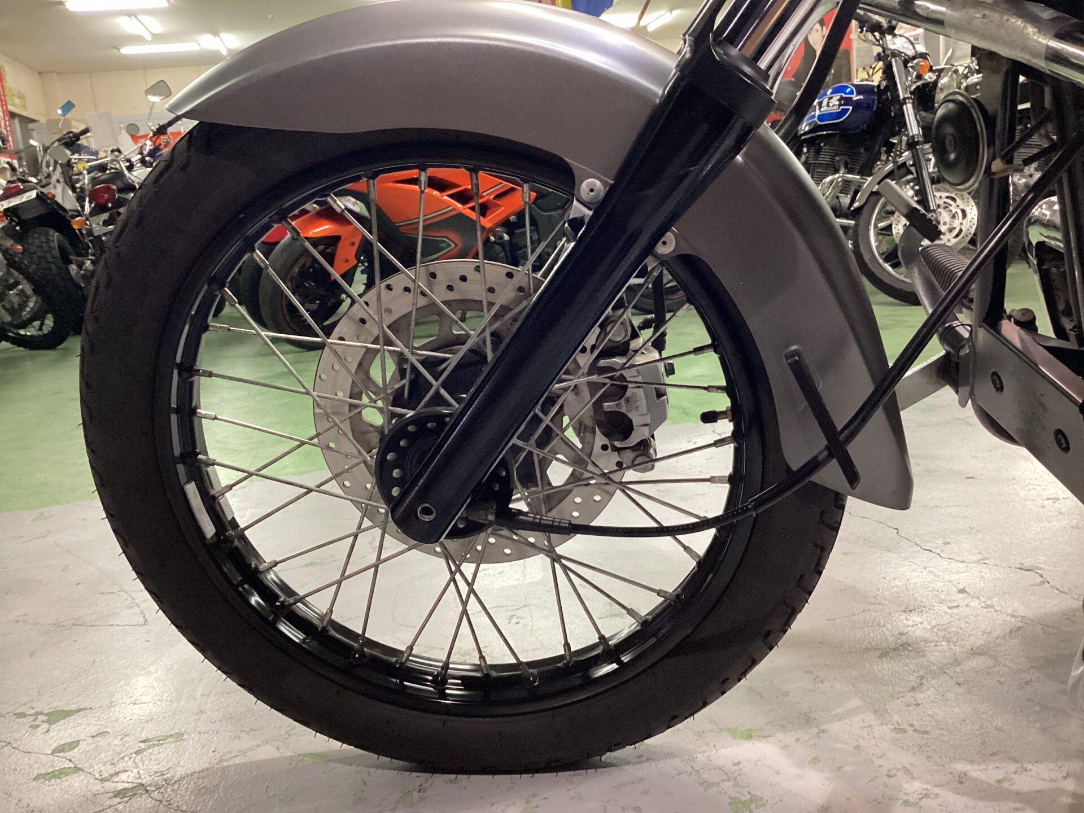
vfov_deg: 45.4
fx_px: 971
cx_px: 542
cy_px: 406
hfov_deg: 58.4
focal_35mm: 31
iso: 320
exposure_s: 1/60
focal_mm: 3.3
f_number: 2.4
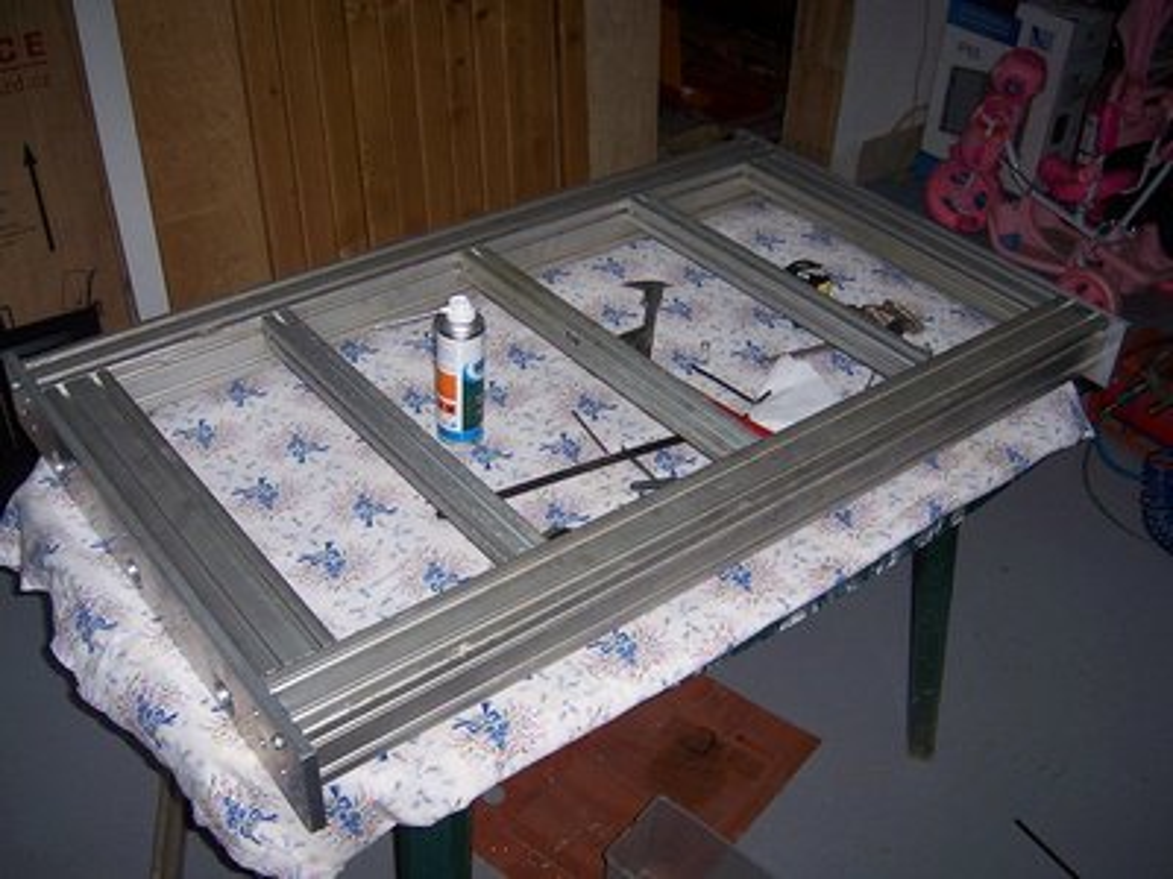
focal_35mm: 36
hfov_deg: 51.4
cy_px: 440
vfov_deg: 39.7
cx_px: 586
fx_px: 1220
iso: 125
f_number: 2.8
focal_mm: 6.2
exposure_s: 1/60
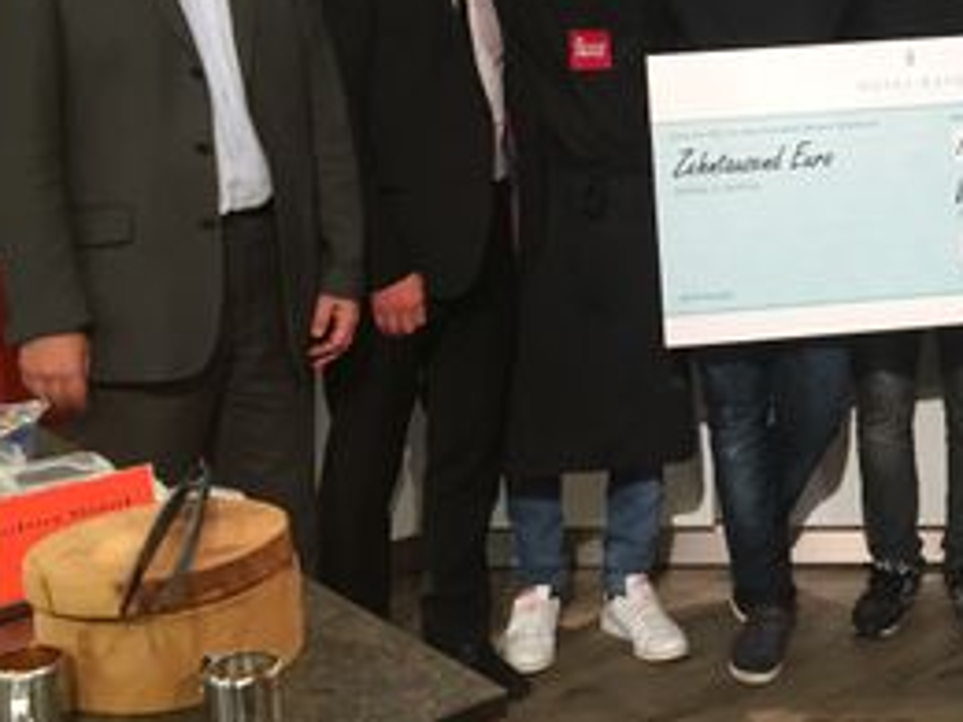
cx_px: 915
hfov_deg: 31.7
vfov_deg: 25.3
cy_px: 156
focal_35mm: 57
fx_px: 1586
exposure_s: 1/30
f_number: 2.2
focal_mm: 4.15
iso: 64
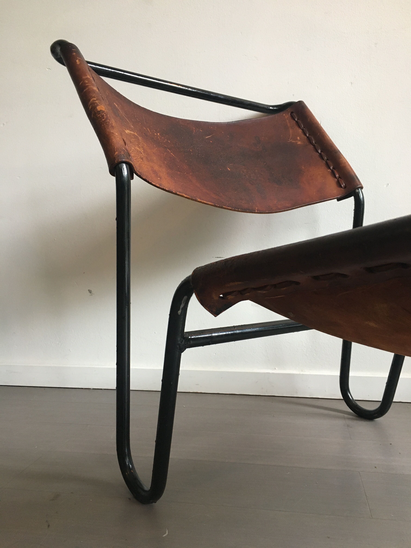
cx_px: 206
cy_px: 274
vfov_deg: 61.7
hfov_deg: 48.2
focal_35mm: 29
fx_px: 459
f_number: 2.2
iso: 160
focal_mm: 4.15
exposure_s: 1/33
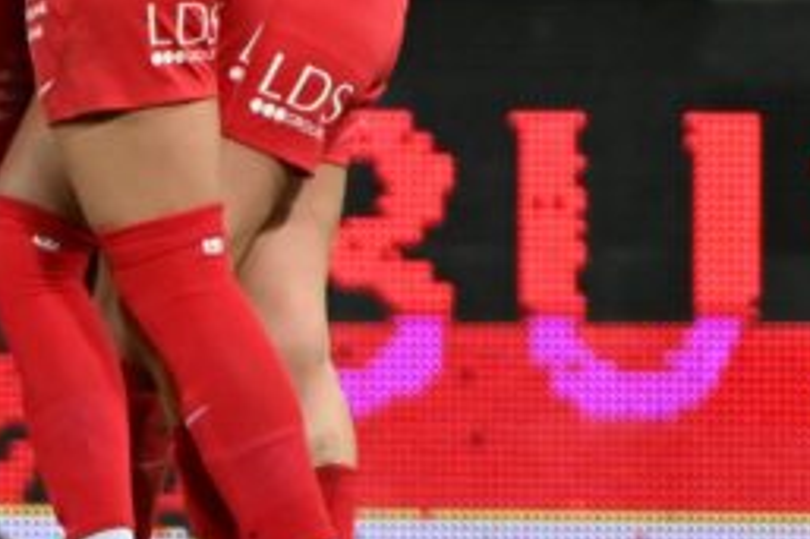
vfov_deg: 0.6
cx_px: 38
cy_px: -167
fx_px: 51153
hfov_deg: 0.9
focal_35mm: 2275
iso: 4000
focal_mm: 380
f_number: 4
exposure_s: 1/800
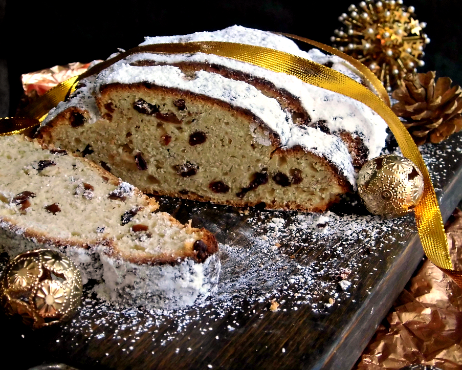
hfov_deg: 35.9
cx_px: 206
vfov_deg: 29.2
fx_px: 711
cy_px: 185
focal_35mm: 52
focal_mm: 8.3
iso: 400
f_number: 3.4
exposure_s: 1/50
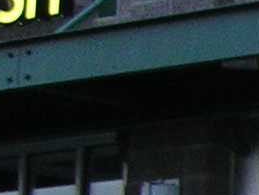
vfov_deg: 4.8
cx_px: 1016
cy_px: 456
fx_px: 2248
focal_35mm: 300
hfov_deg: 5.7
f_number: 2.8
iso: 125
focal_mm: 5.8
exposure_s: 1/40
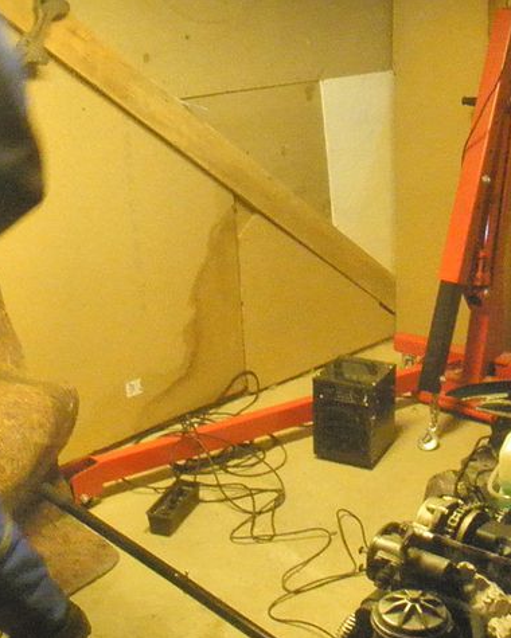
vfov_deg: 37.3
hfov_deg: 30.0
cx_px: 339
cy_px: 321
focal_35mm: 50
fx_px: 945
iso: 3200
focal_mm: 6.7
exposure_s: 1/25
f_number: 3.5
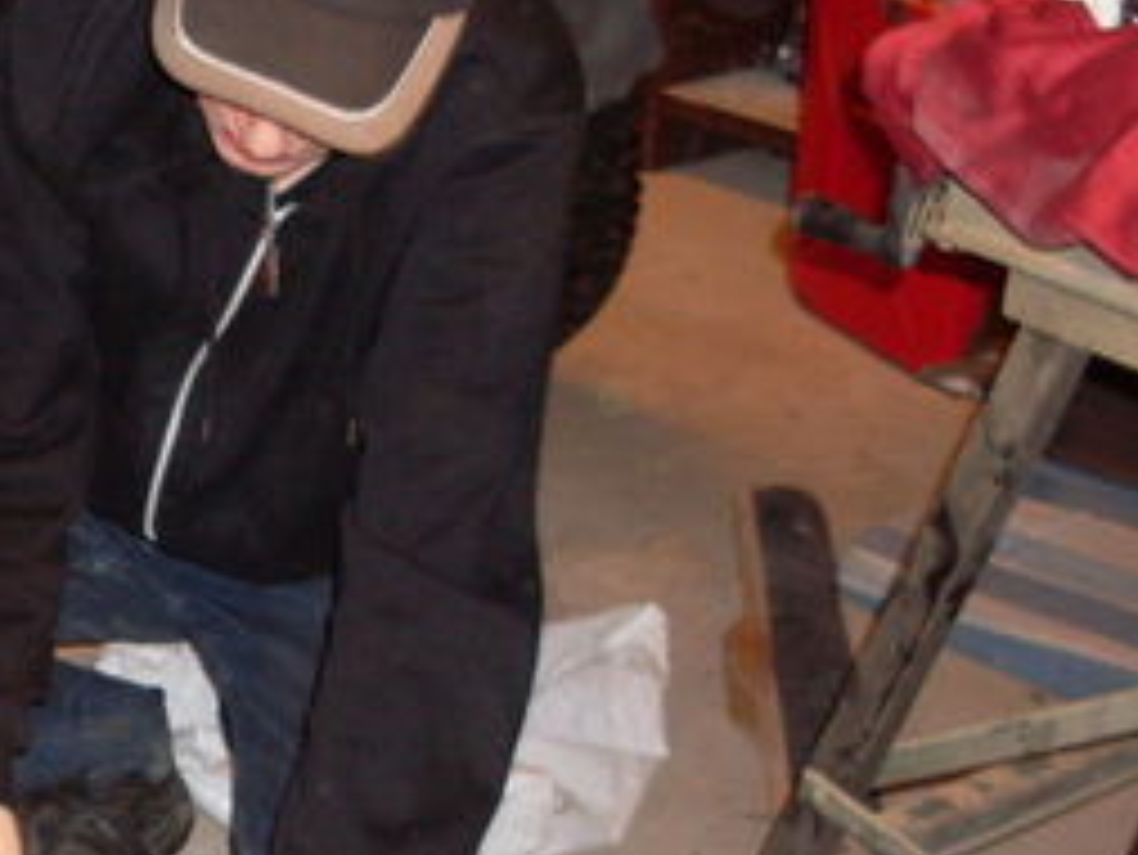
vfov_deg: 15.3
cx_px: 130
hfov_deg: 20.1
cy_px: 706
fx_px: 3157
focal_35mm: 96
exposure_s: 1/45
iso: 120
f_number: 2.8
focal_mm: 6.3
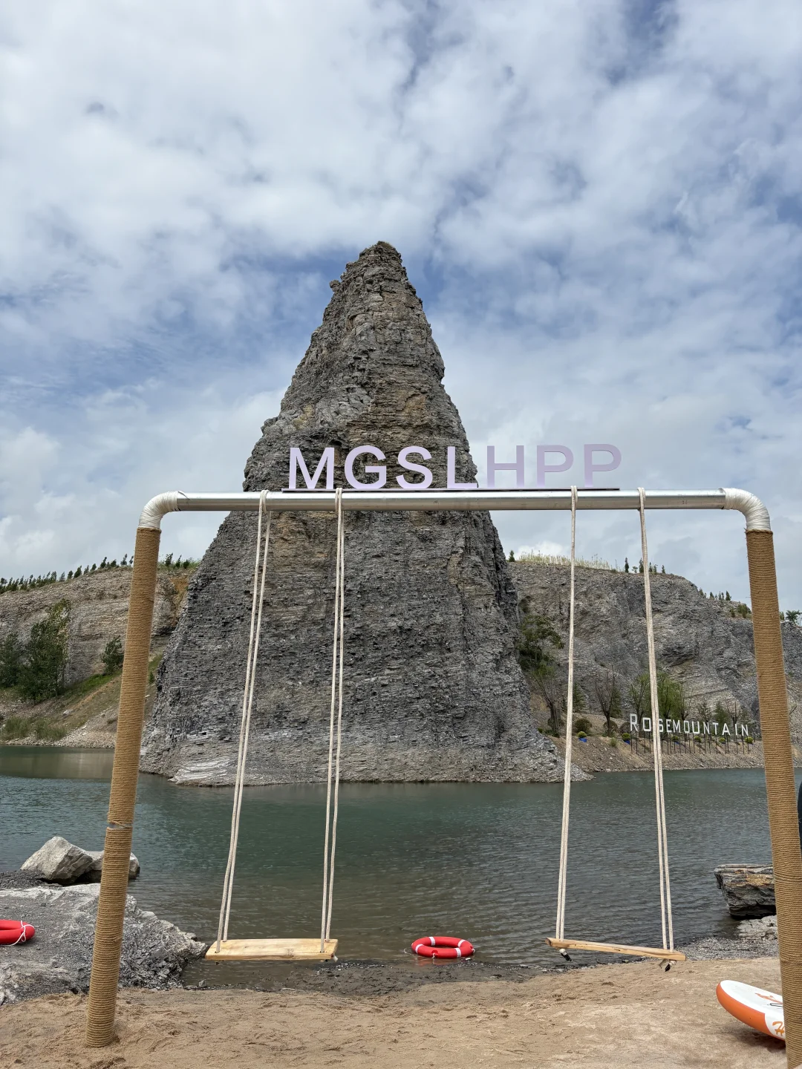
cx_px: 401
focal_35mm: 26
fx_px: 803
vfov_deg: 67.3
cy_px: 534
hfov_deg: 53.1
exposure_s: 1/5814
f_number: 1.6
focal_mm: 5.96
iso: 50
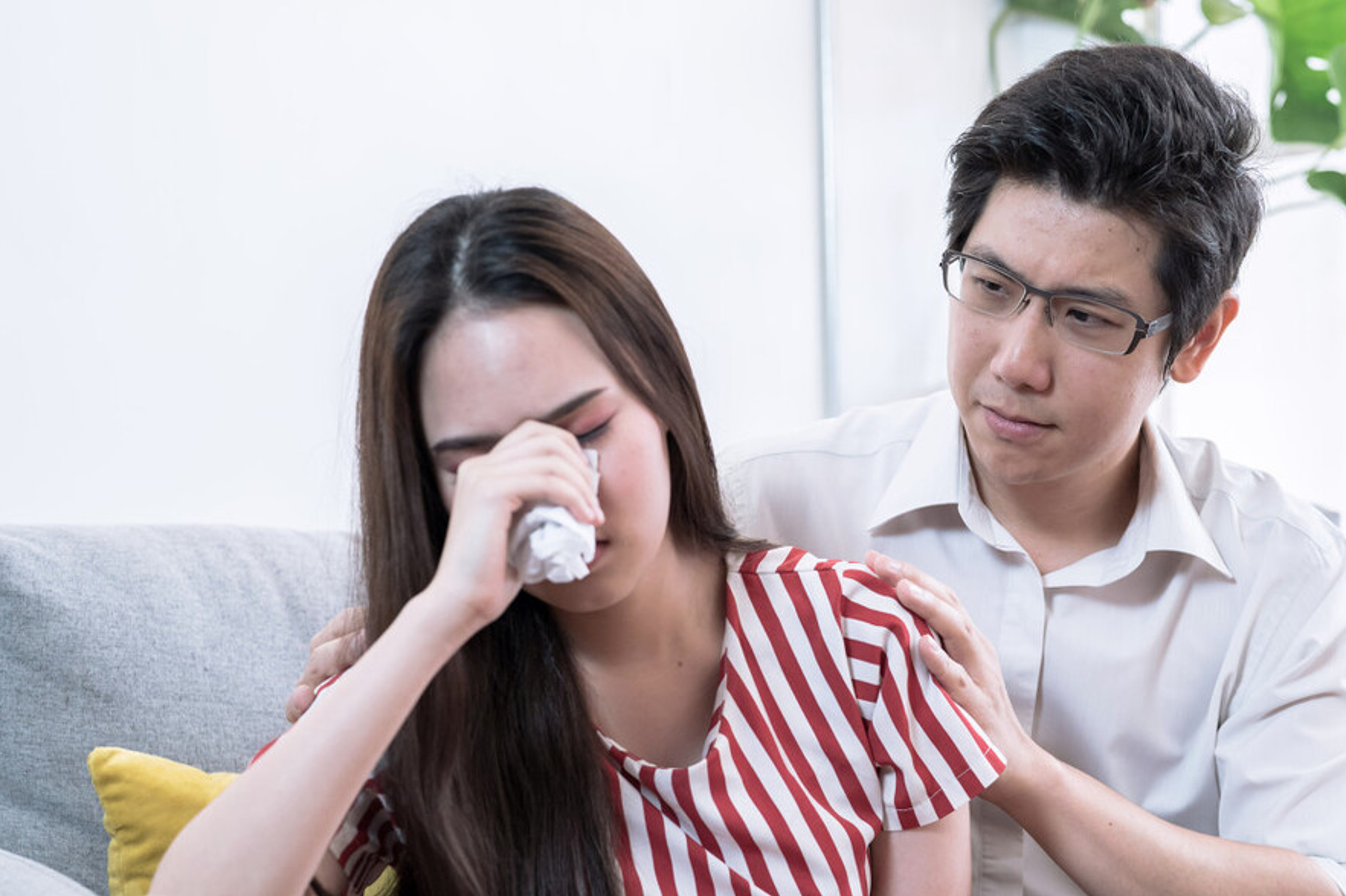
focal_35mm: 68
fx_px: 2541
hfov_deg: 29.6
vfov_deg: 19.9
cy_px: 573
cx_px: 800
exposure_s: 1/125
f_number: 2.8
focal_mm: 50
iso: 1250
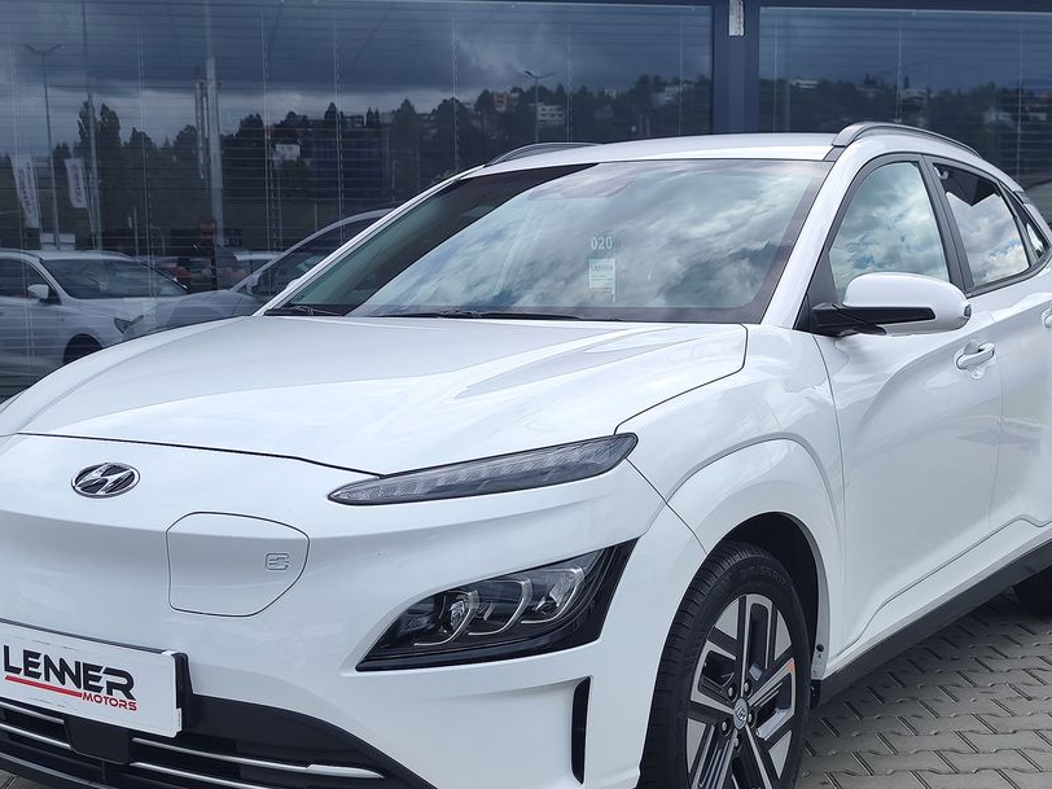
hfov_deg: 54.0
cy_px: 522
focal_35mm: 34
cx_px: 512
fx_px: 1033
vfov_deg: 41.3
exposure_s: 1/753
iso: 50
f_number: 1.69
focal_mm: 7.01
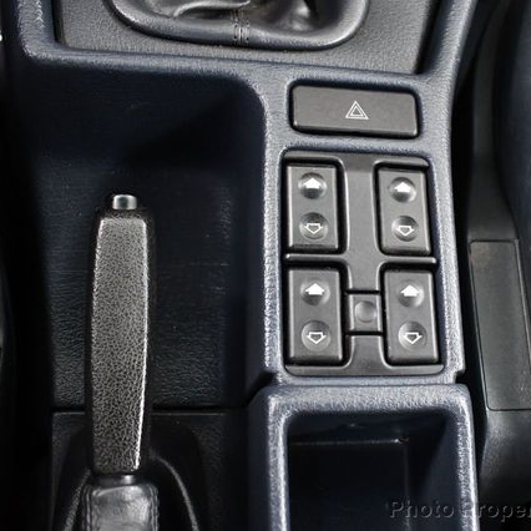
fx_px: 798
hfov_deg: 36.3
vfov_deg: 36.8
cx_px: 370
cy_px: 265
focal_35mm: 46
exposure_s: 1/60
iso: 3600
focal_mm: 18
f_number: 3.5
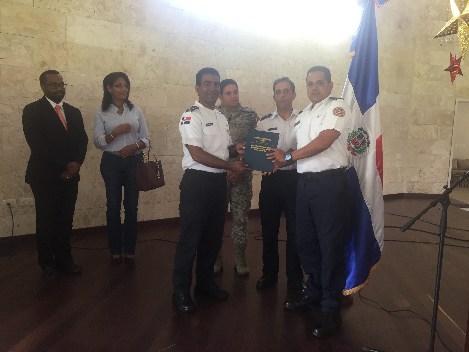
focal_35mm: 29
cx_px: 234
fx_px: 393
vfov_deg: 48.2
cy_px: 176
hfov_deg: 61.7
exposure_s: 1/30
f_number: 2.2
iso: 80
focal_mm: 4.15
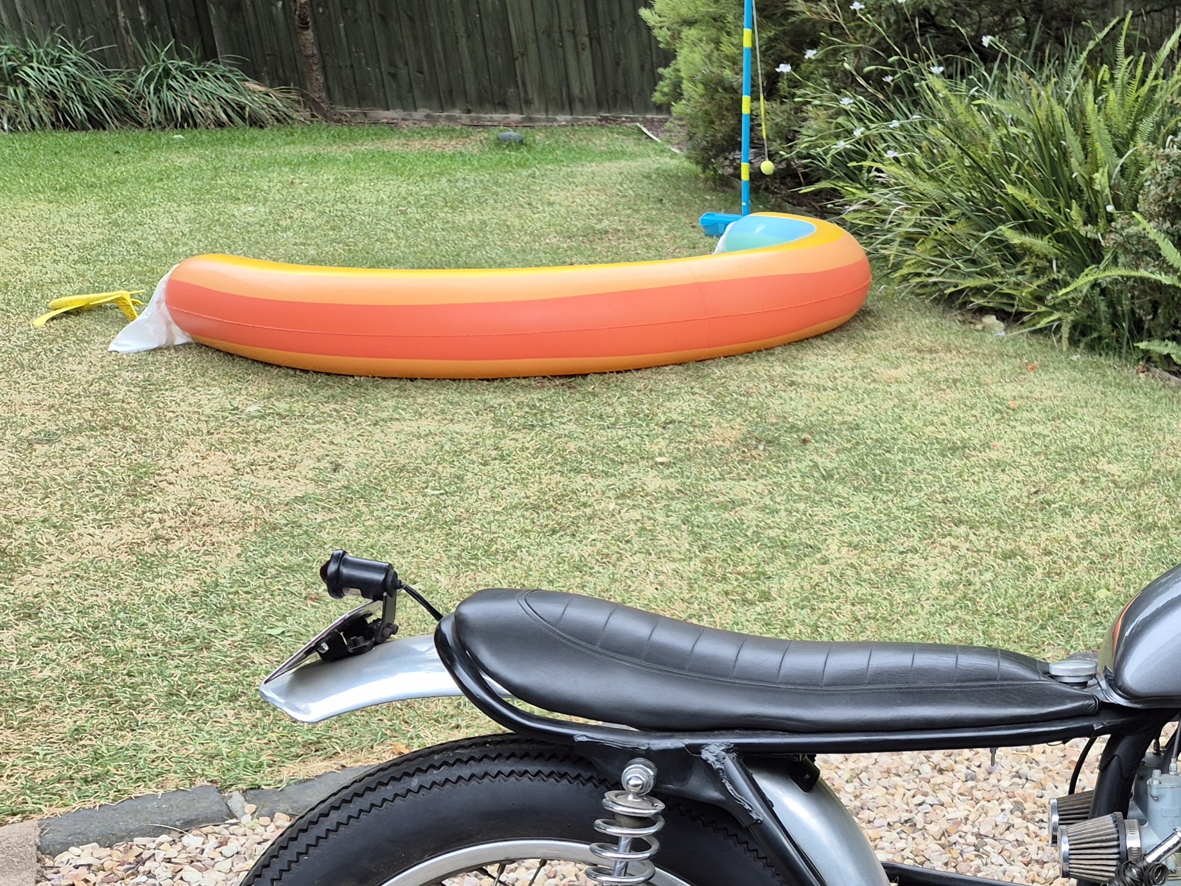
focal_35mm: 50
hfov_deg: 34.7
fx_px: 1706
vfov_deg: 27.4
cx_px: 1182
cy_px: 892
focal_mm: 5.4
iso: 25
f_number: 1.8
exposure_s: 1/216
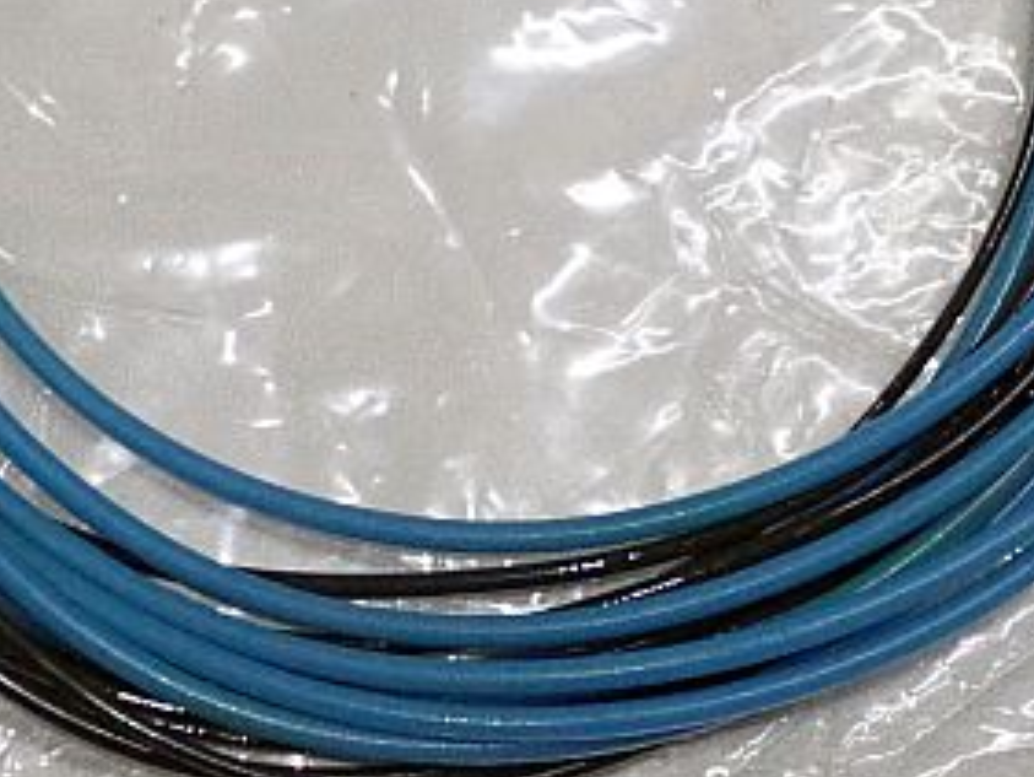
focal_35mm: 114
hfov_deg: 17.3
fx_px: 3407
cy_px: -214
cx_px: 526
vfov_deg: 12.6
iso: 800
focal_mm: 7.34
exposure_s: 1/60
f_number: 4
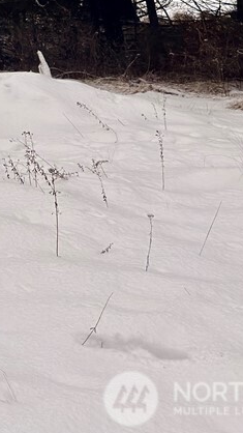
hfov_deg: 9.7
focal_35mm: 100
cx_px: -456
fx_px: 1146
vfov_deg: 19.2
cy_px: -181
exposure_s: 1/774
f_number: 1.78
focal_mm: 6.76
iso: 80
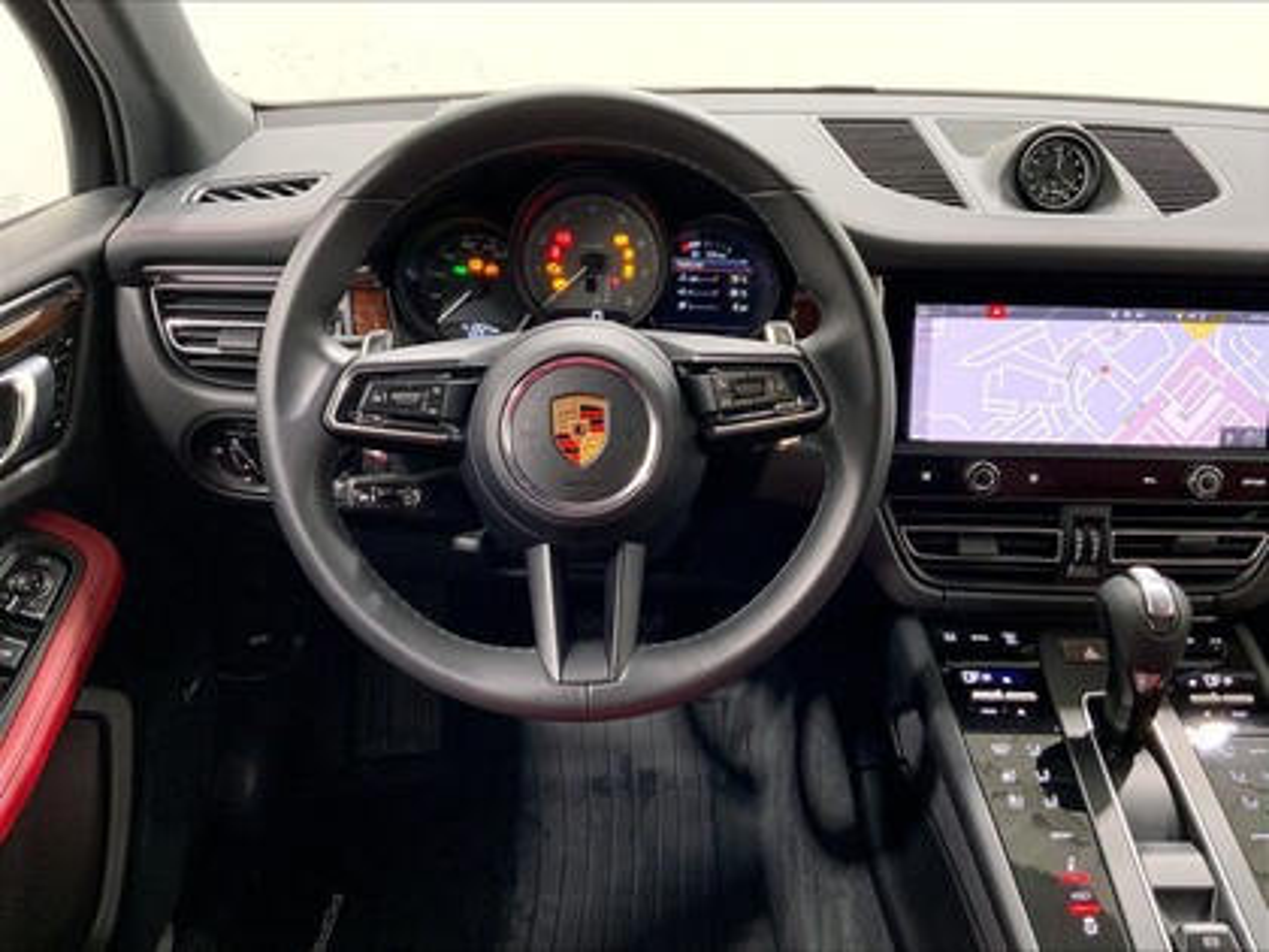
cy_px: 476
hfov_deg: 61.7
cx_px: 634
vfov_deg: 48.2
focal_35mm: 29
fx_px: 1063
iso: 64
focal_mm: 3
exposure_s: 1/61
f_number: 1.8
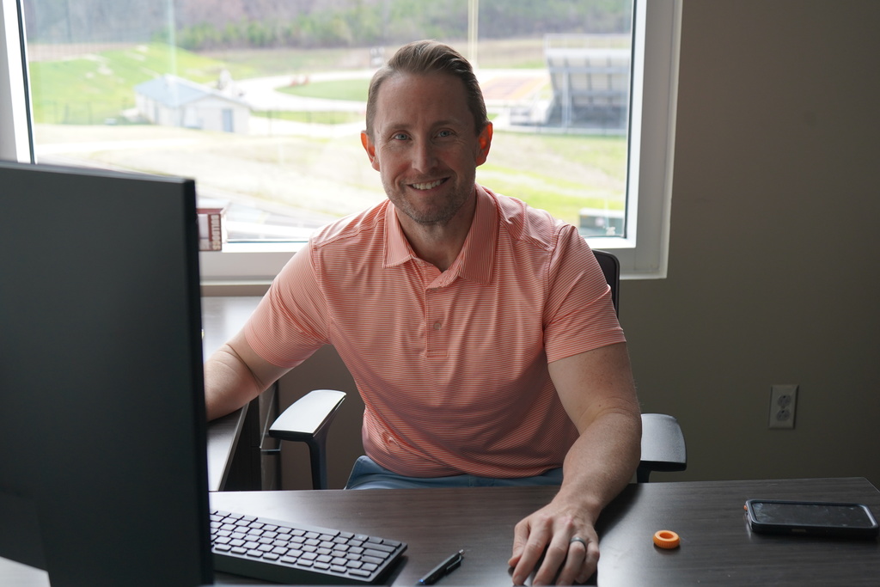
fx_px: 1051
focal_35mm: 43
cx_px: 440
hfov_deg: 45.4
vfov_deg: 31.2
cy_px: 294
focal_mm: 43
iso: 800
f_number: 4.5
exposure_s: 1/160
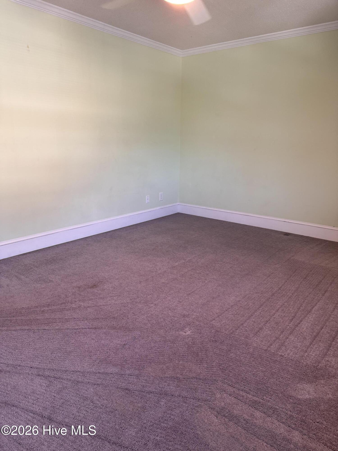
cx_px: 169
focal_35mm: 24
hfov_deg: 56.8
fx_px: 312
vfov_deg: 71.6
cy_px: 226
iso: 125
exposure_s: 1/60
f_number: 1.78
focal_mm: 6.76
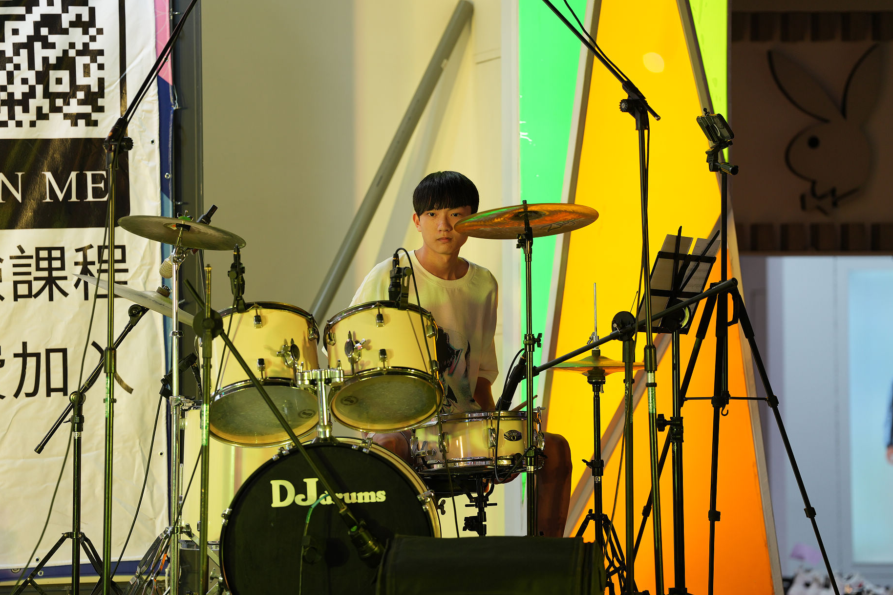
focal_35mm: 187
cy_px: 305
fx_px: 4637
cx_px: 447
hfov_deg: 11.0
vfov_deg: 7.3
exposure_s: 1/125
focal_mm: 178
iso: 200
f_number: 2.8
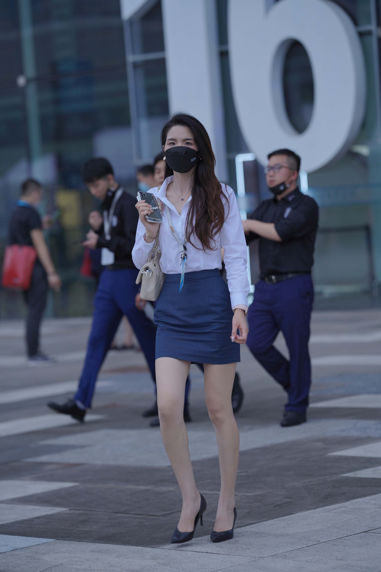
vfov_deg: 15.2
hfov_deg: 10.2
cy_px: 286
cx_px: 190
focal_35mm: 135
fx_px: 2143
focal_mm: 135
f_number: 2.8
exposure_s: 1/400
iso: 500
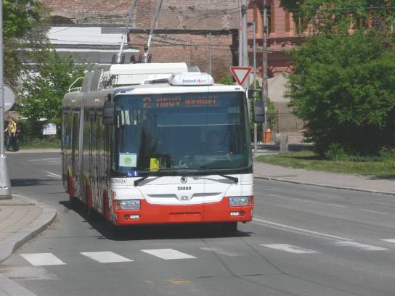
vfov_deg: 6.6
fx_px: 2567
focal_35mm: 225
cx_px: 198
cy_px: 148
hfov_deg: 8.8
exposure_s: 1/500
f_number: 8
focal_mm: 47.6
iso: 100
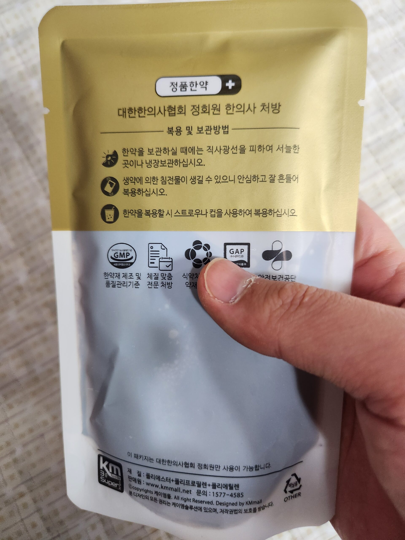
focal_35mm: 23
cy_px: 270
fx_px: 359
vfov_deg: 73.9
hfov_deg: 58.9
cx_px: 202
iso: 400
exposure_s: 1/120
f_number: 1.8
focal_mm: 5.4
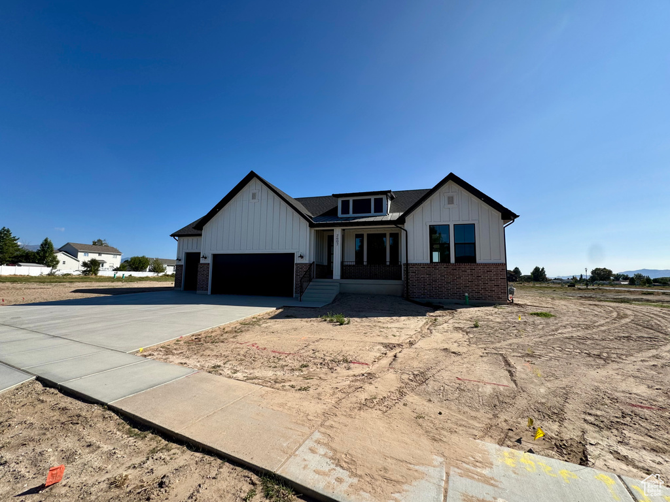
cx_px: 335
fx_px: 271
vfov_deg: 85.7
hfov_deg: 102.1
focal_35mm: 14
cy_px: 251
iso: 50
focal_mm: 2.22
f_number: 2.2
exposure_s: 1/1748
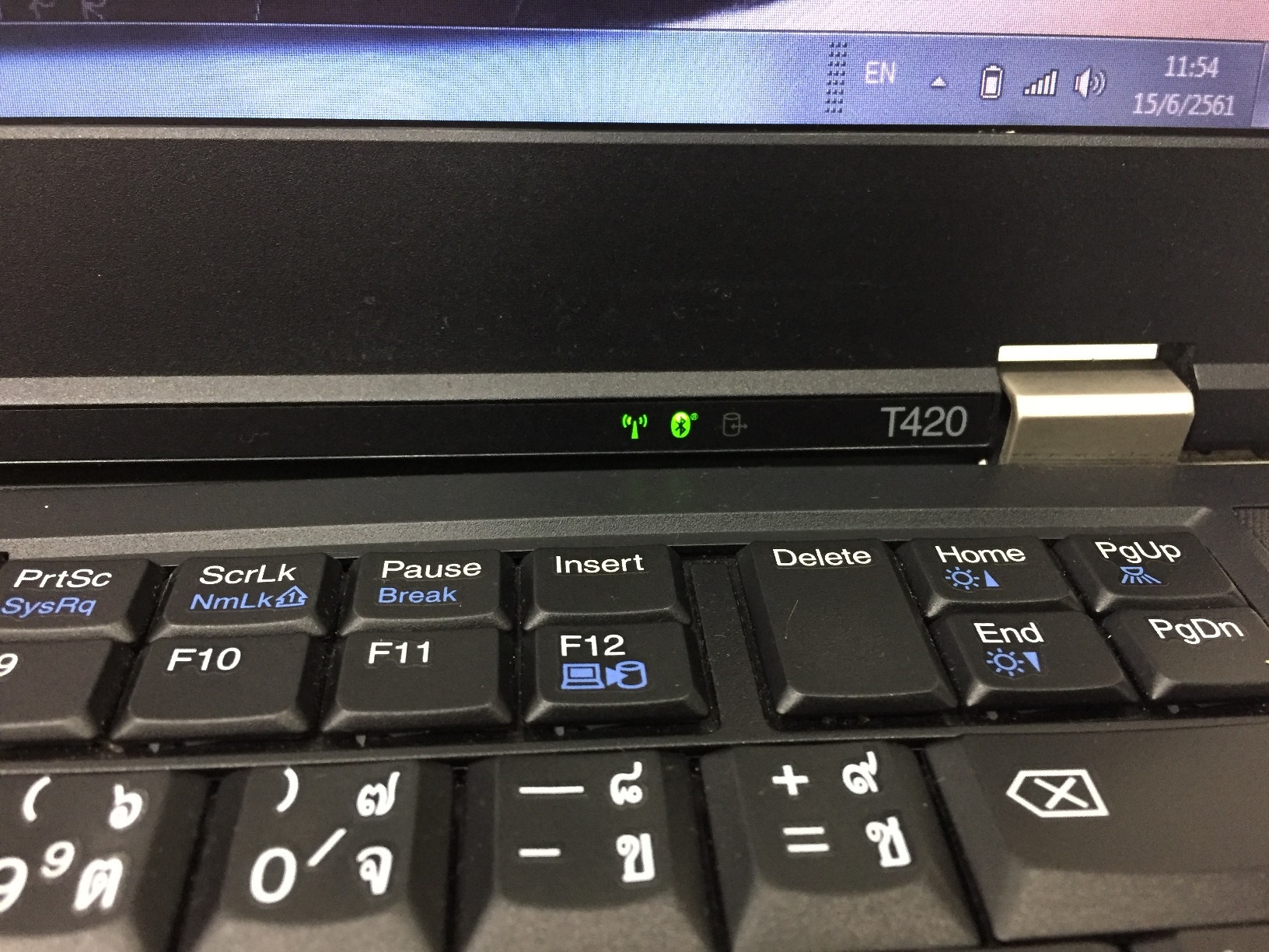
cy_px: 476
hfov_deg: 61.7
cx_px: 634
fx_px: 1063
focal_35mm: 29
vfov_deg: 48.2
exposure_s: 1/17
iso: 250
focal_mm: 4.15
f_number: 2.2
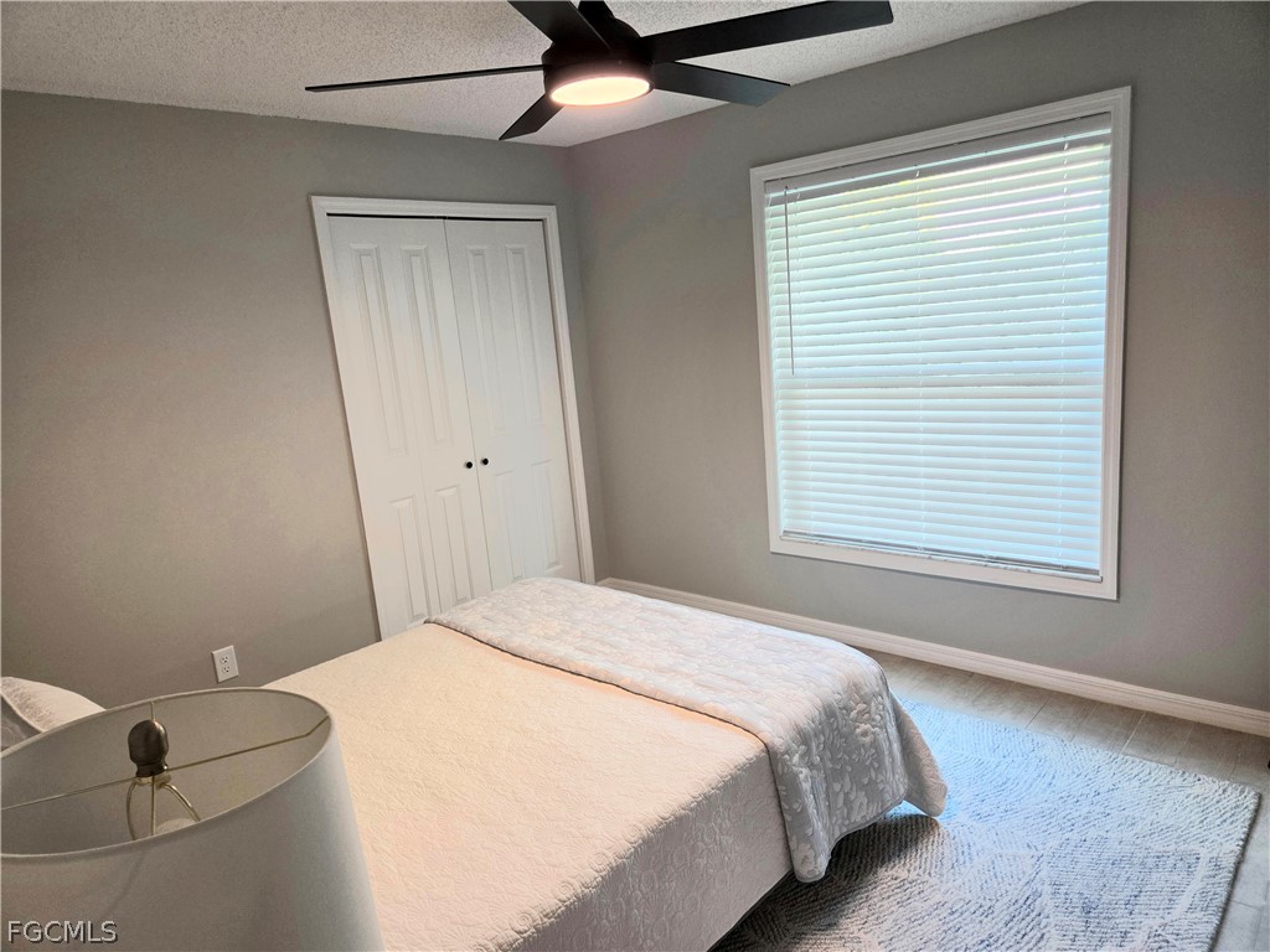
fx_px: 844
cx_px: 635
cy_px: 476
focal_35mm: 23
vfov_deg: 58.9
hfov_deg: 73.9
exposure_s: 1/120
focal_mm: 5.4
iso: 320
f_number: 1.8
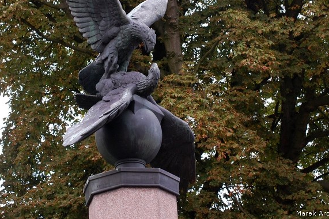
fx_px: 959
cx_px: 136
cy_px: 66
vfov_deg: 13.0
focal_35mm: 105
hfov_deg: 19.5
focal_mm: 50
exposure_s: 1/200
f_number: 5.6
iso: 400
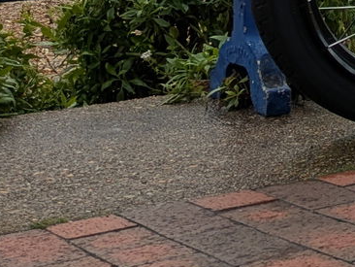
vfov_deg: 11.0
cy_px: -101
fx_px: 1344
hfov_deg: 13.1
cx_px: 709
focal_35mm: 131
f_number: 1.89
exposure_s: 1/2451
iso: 43
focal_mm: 5.43
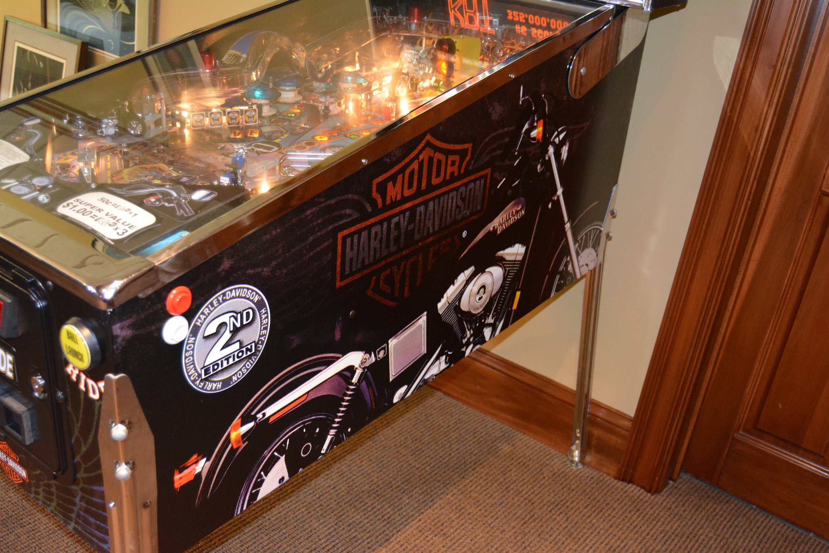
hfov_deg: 53.1
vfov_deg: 36.9
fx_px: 829
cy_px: 276
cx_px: 414
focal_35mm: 36
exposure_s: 1/60
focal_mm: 24
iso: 2800
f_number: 3.8
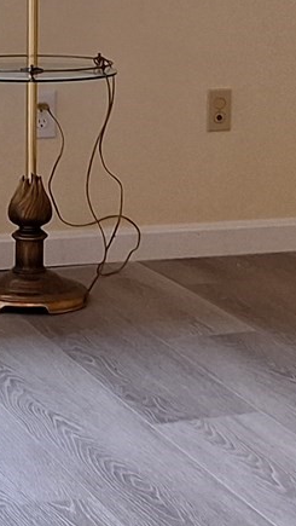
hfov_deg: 10.3
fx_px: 1645
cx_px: 101
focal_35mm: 118
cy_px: 46
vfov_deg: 17.9
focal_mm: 5.54
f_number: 1.8
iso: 100
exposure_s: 1/40
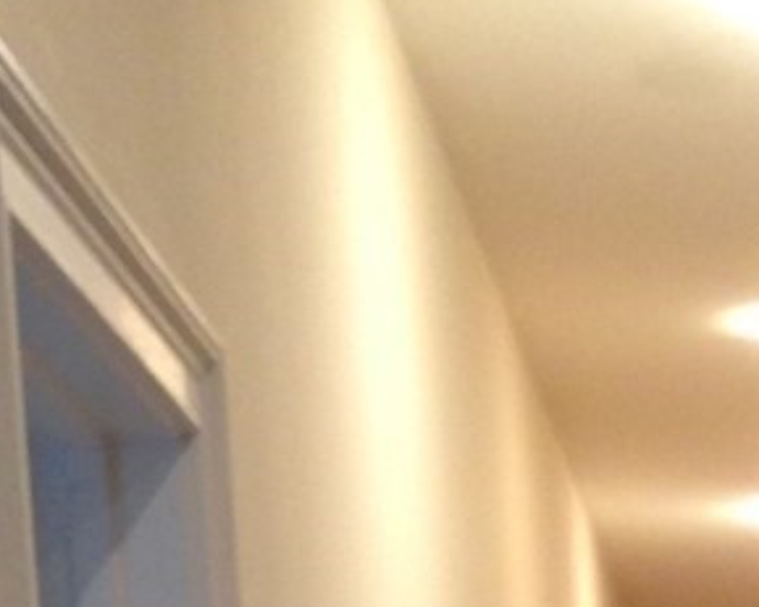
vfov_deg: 7.9
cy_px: 1779
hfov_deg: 10.8
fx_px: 3840
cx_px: 1184
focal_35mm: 171
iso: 100
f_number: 2.4
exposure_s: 1/20
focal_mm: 4.12
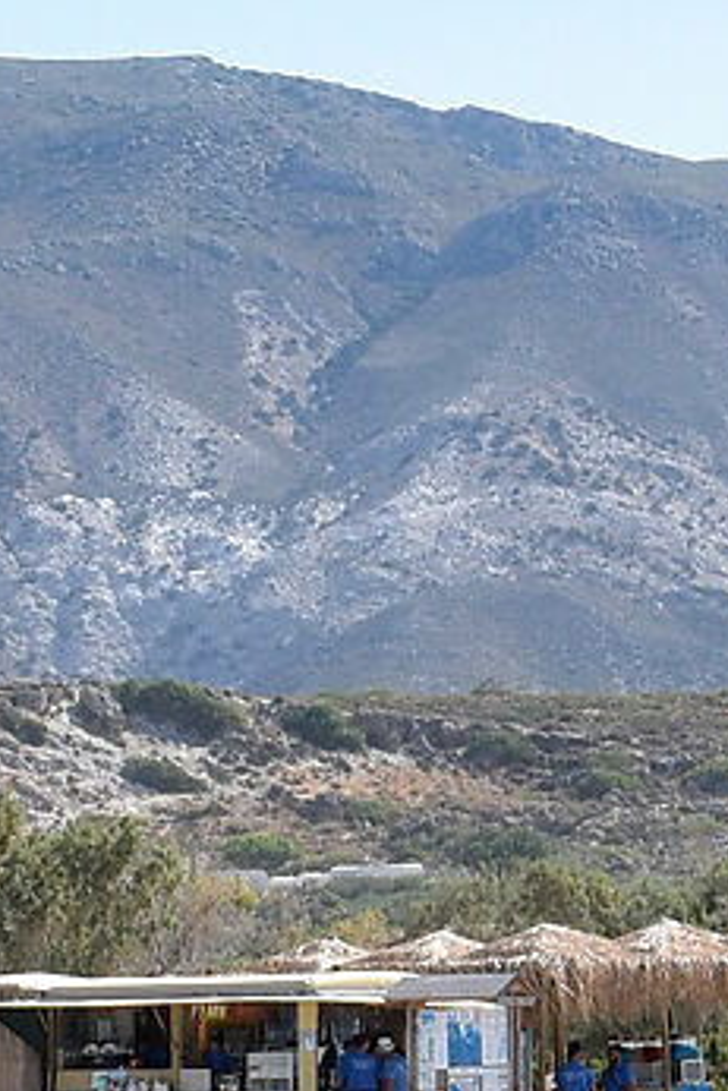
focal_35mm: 243
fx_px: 7363
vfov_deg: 8.4
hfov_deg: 5.4
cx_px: -1242
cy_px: 1053
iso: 320
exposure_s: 1/320
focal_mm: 35
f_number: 13
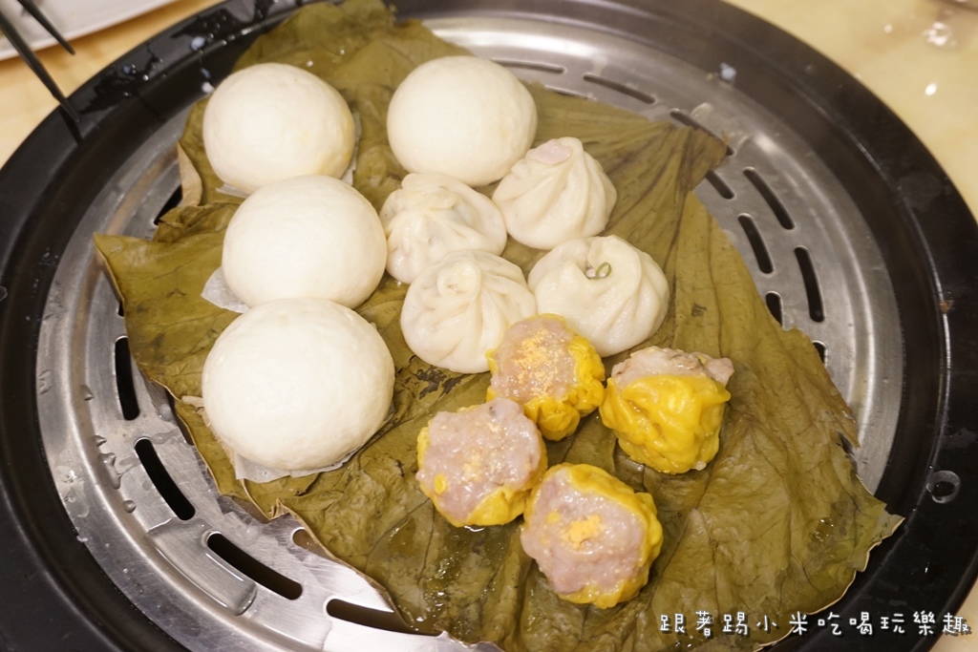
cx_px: 489
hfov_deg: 61.9
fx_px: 815
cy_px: 326
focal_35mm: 30
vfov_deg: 43.6
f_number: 4
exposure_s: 1/60
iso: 800
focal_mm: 20
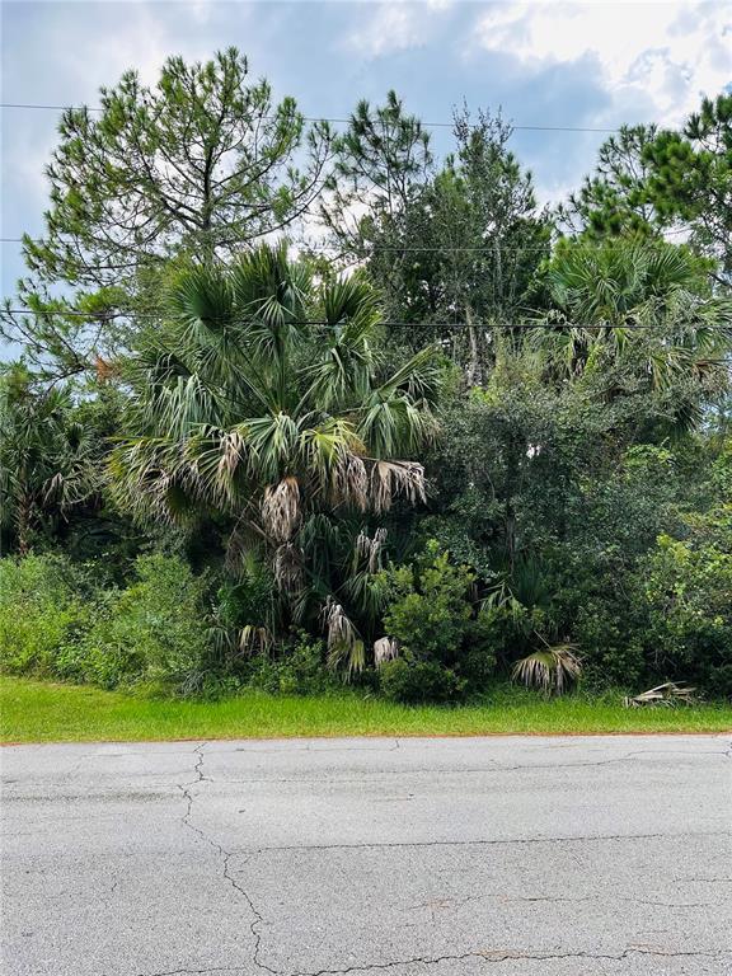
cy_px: 488
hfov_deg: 56.8
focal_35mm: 24
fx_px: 677
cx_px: 366
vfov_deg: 71.6
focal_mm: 6.86
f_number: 1.78
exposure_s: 1/672
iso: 80
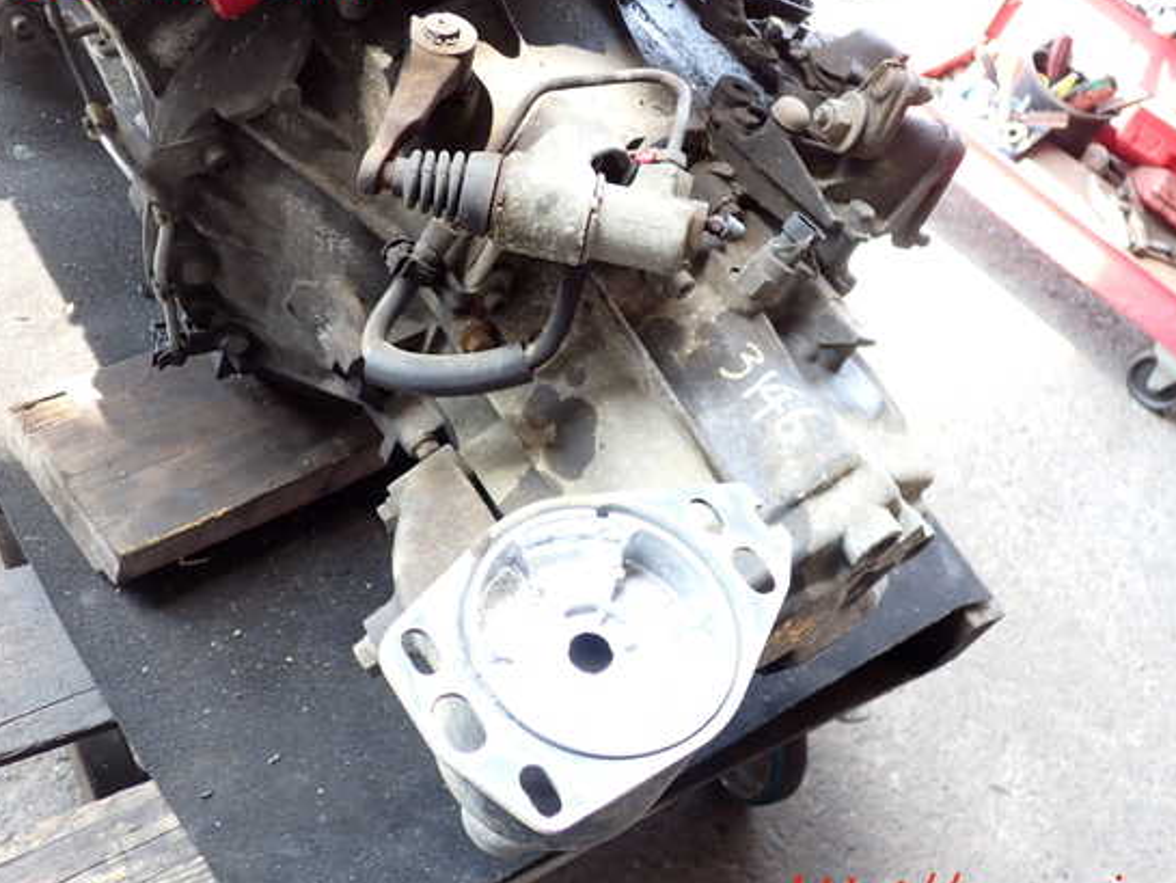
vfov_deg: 43.0
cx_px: 634
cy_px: 438
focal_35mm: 33
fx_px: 1121
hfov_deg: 55.3
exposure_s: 1/60
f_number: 2.3
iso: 125
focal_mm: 5.4
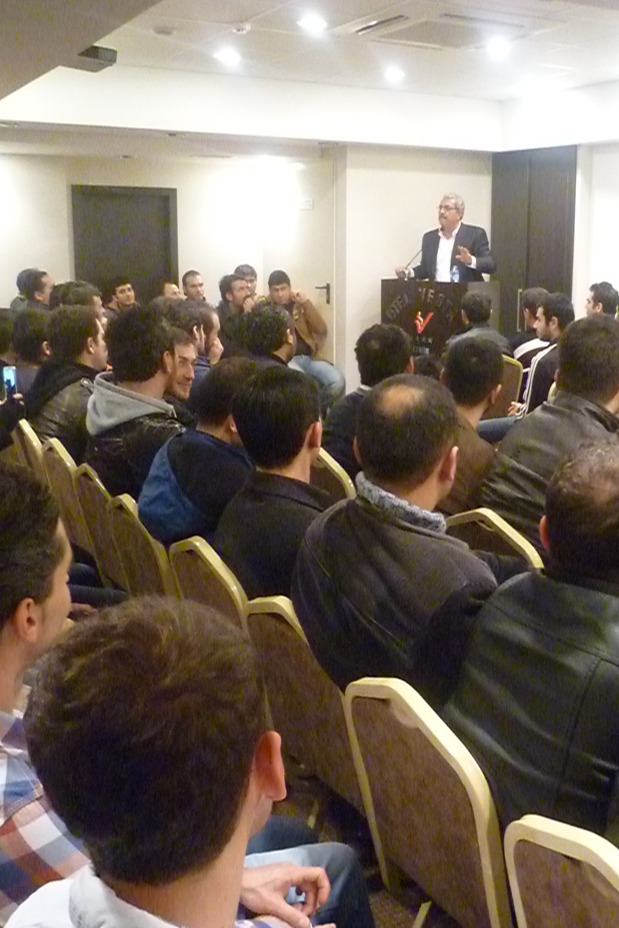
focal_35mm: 39
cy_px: 462
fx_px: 1005
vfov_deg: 49.5
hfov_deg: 33.9
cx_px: 418
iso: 1600
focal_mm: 5
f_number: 2.8
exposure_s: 1/50
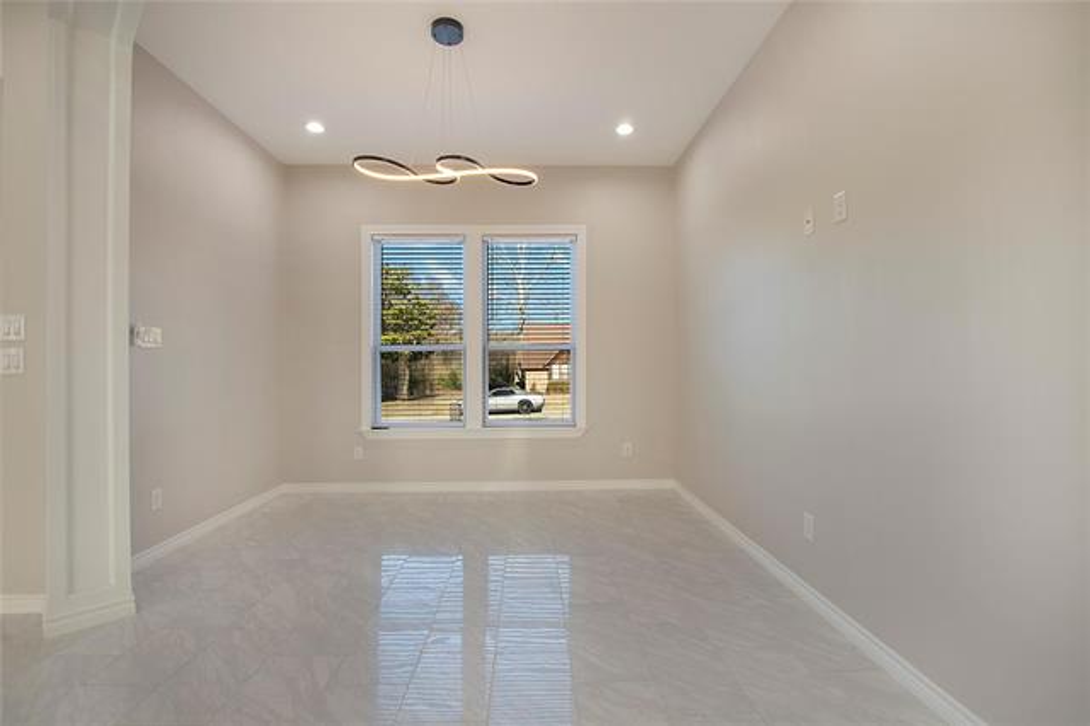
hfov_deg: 100.4
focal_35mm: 15
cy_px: 363
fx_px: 454
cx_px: 545
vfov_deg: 77.3
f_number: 5.6
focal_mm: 10
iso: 100
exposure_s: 1/200
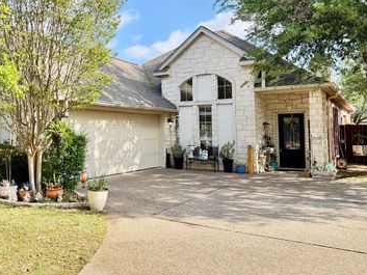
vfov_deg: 41.6
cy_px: 111
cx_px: 122
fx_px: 361
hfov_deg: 52.9
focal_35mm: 34
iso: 100
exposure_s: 1/1174
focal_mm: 6.76
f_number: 1.78
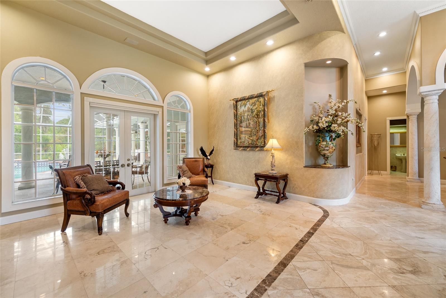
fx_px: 173
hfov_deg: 104.2
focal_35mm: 14
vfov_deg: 81.2
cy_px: 149
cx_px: 223
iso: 250
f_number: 6.3
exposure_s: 1/4
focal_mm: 14
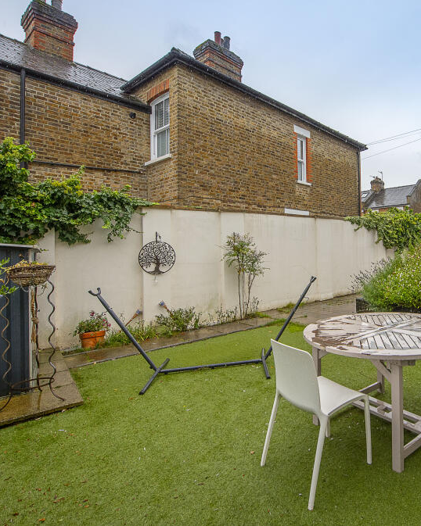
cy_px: 260
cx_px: 321
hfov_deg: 63.7
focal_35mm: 20
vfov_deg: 80.4
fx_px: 312
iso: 400
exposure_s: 1/640
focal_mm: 14
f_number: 5.6
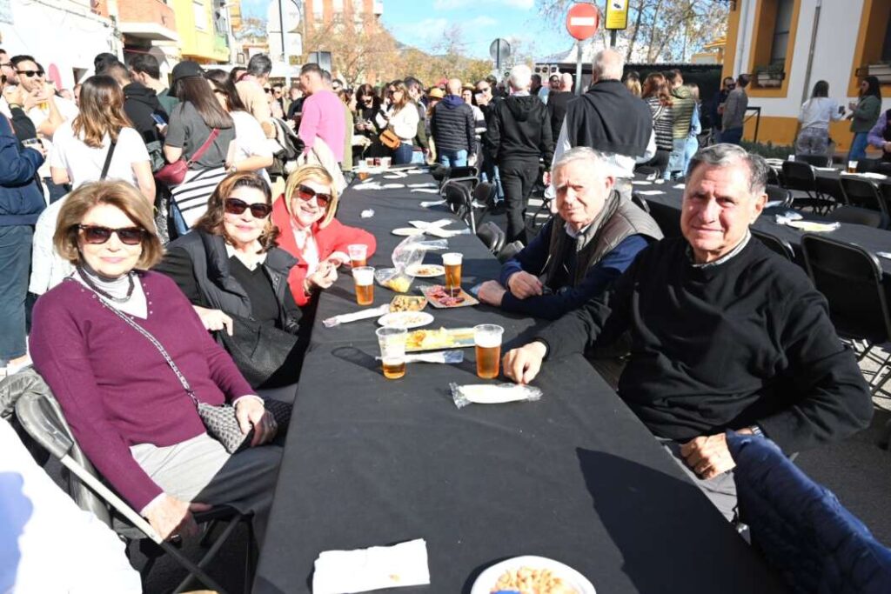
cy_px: 297
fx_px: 656
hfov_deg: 68.4
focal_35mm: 26
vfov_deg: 48.7
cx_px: 446
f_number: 5.6
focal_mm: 26.5
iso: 500
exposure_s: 1/1250
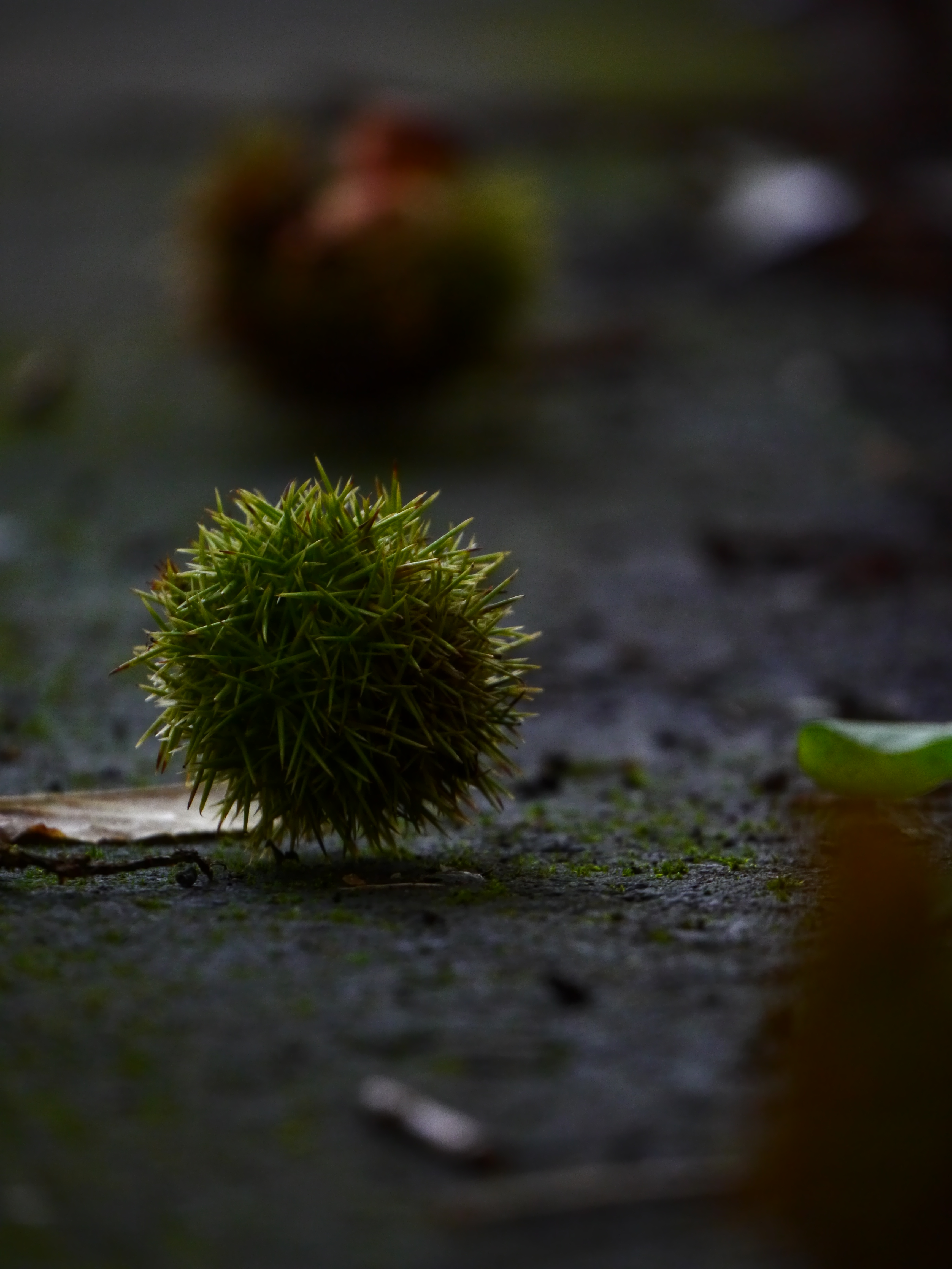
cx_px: 476
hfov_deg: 5.3
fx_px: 10341
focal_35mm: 282
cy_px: 634
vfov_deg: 7.0
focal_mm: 141
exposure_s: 1/250
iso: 1600
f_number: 5.6
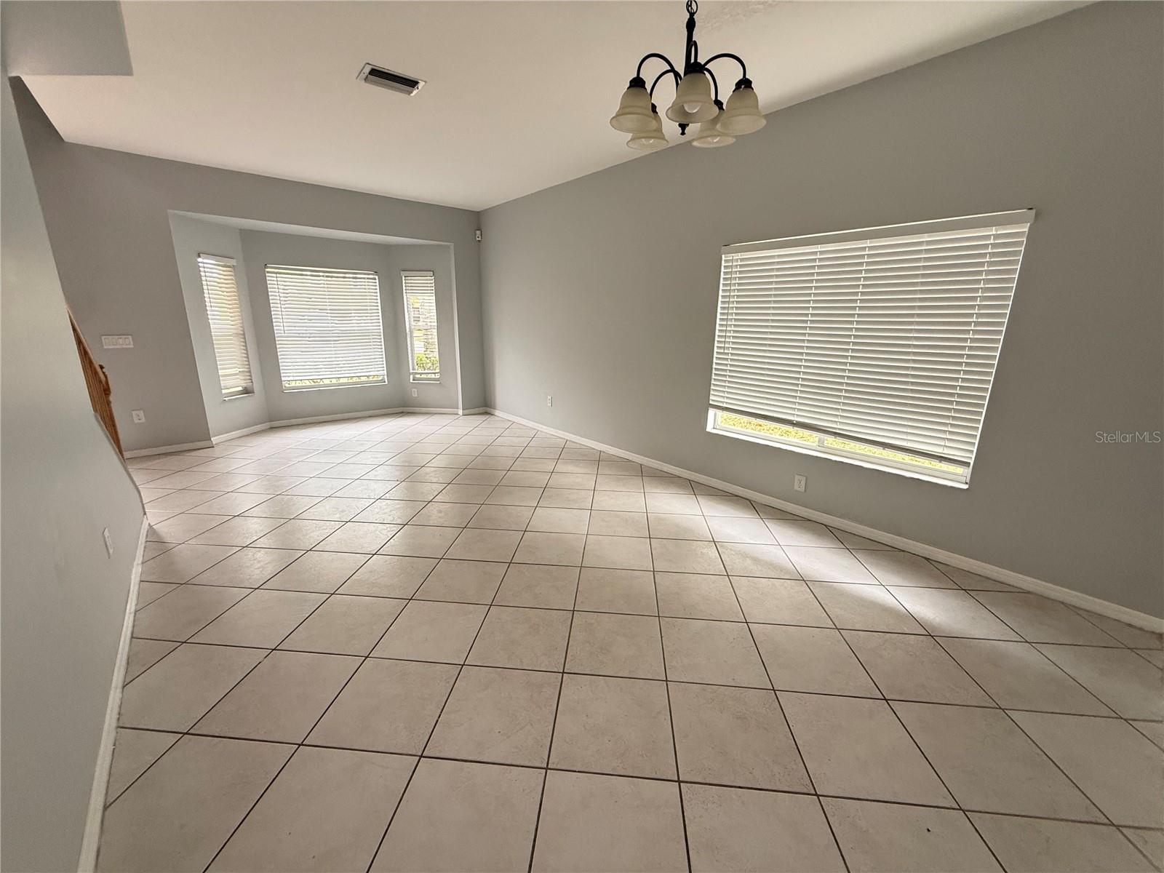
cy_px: 436
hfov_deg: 102.1
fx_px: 471
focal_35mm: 14
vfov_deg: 85.7
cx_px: 582
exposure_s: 1/99
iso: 200
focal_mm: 2.22
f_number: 2.2
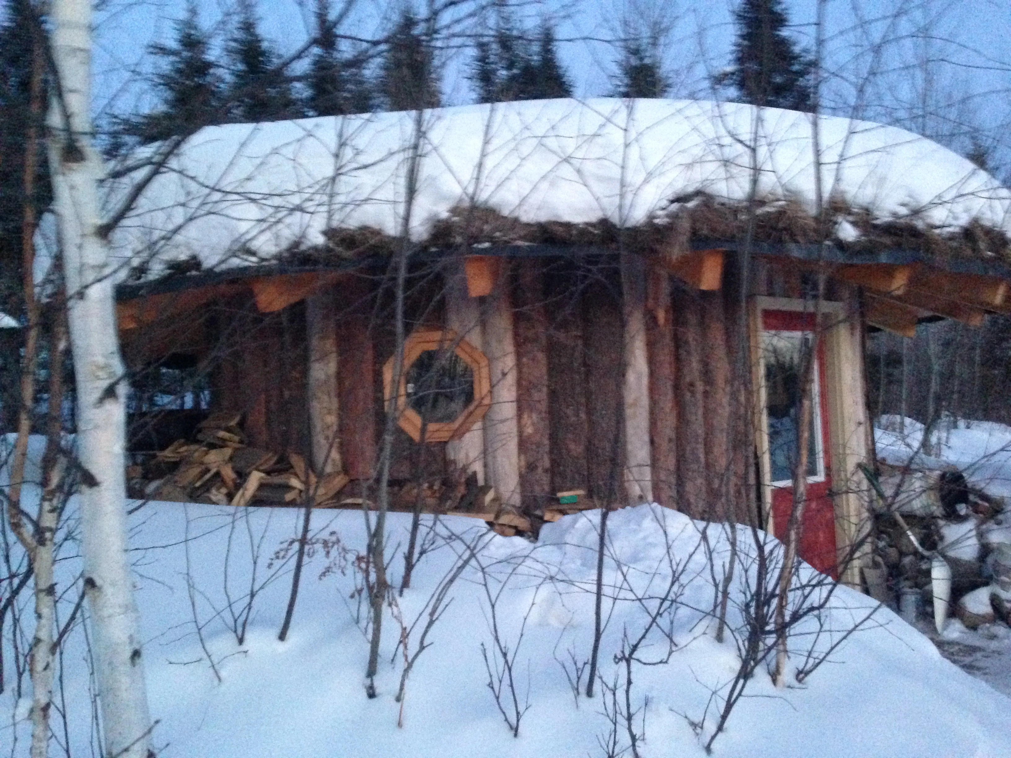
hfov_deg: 55.4
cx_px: 506
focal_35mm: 33
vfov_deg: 42.9
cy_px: 379
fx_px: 964
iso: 800
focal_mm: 4.12
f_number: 2.4
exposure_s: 1/15
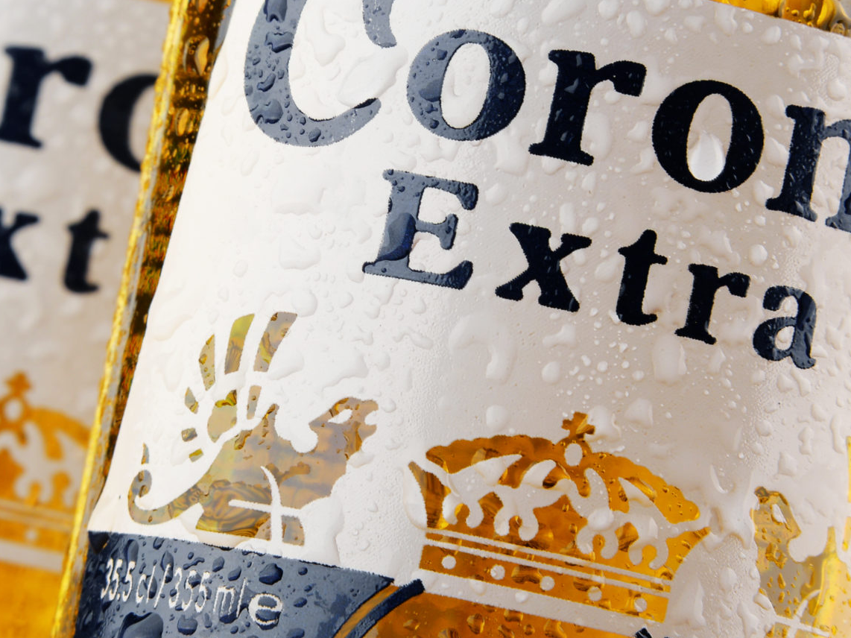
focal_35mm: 647
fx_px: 15903
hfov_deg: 3.1
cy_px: 194
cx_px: 385
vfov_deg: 2.3
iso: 100
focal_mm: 300
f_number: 18
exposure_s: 1/125
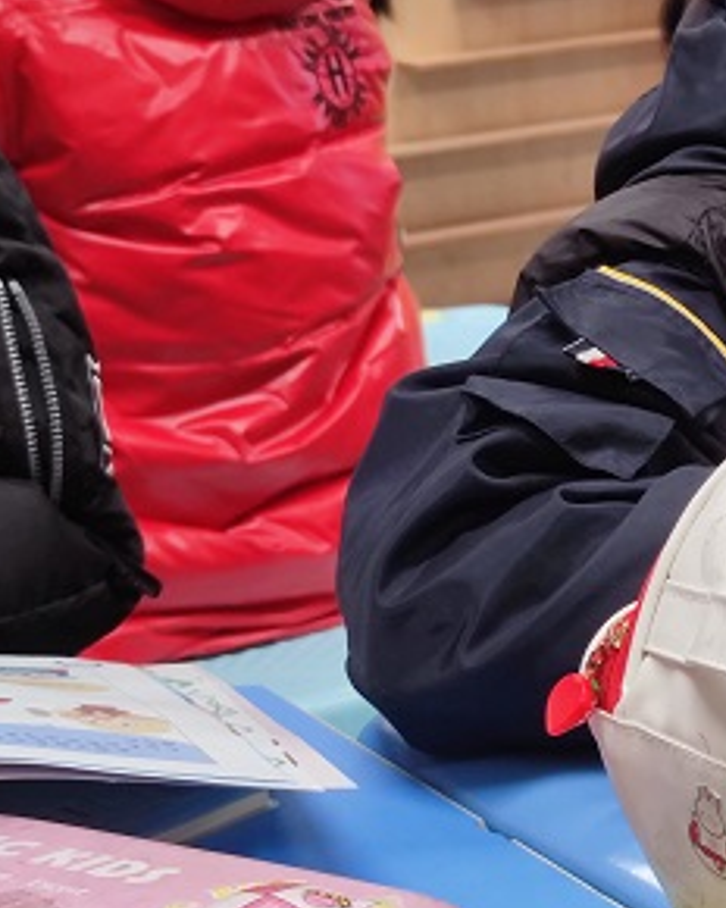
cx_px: 773
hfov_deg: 13.4
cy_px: 232
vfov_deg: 16.9
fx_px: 3035
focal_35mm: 113
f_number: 1.69
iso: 173
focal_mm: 6.72
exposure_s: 1/100
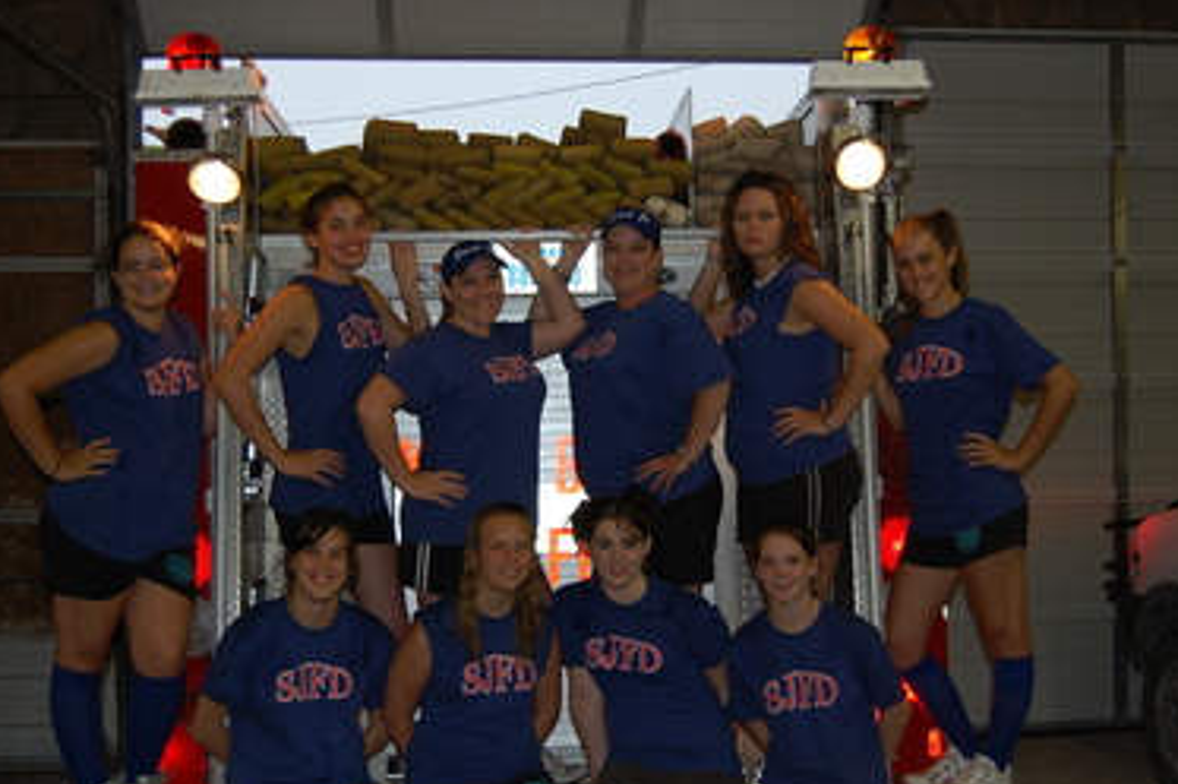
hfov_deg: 43.6
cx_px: 591
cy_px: 414
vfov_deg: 29.8
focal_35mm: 45
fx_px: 1471
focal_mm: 28
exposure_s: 1/60
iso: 400
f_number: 4.2
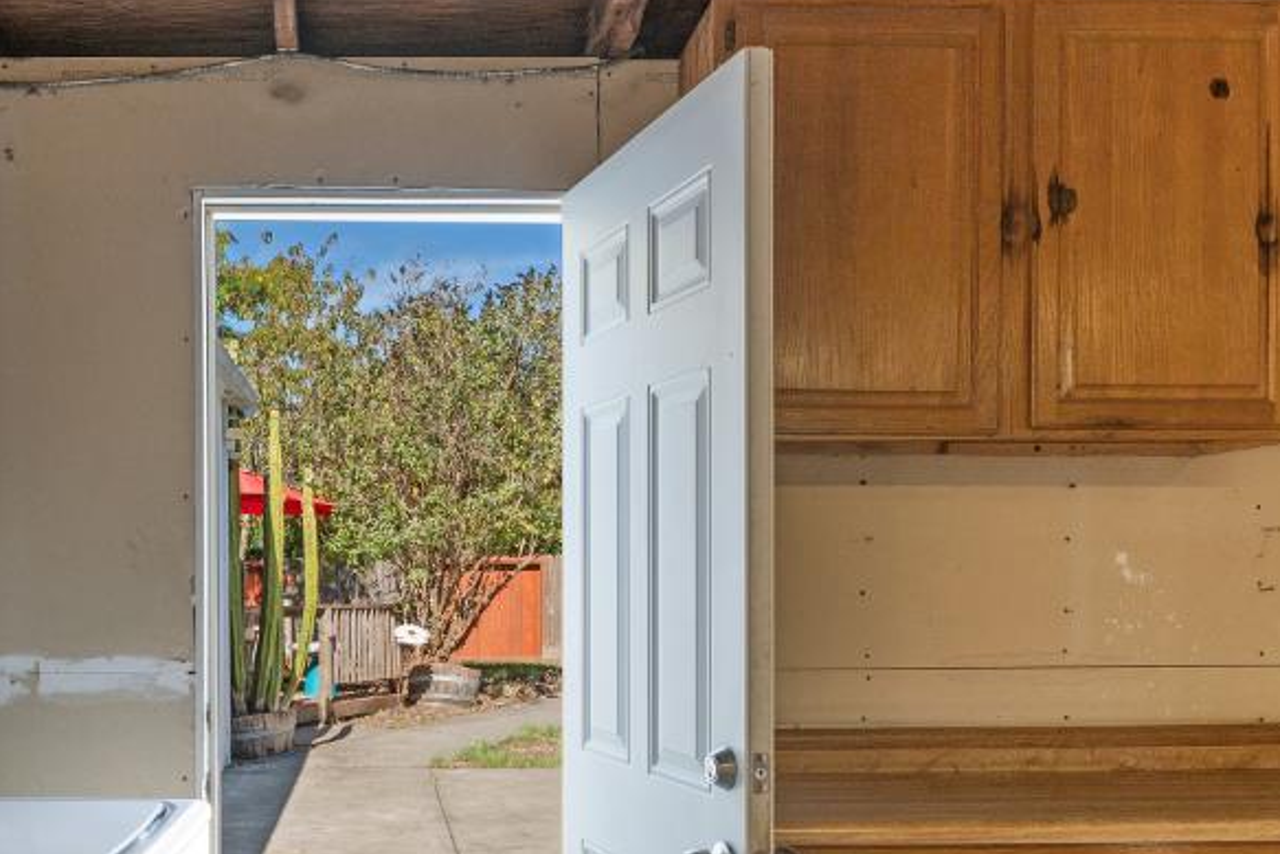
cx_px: 413
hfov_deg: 52.0
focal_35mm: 36
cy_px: 584
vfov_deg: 36.4
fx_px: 1280
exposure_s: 1/15
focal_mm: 14
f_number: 8
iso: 64
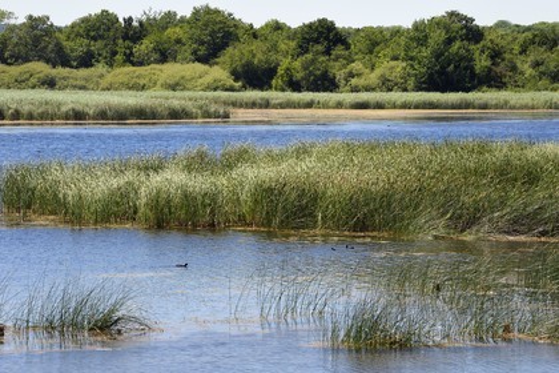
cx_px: 280
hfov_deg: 10.3
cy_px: 186
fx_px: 3105
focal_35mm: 200
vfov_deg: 6.9
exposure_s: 1/250
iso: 200
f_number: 10
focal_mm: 200
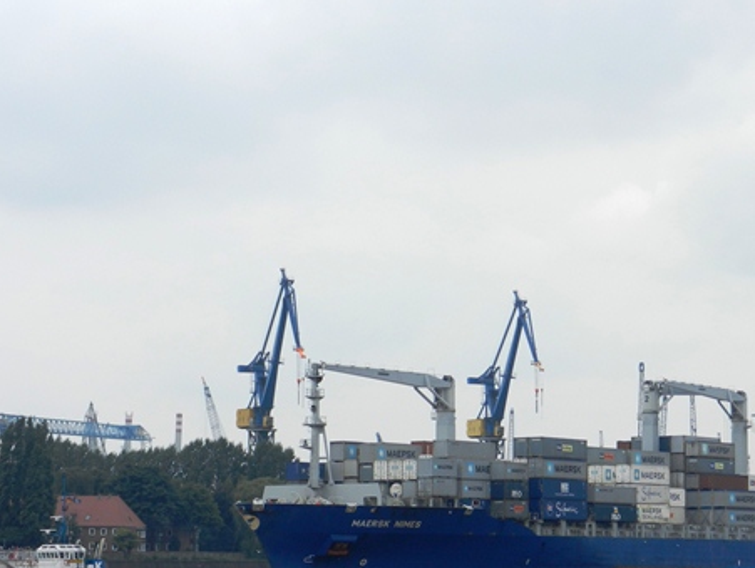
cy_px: 332
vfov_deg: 11.5
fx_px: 2816
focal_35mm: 129
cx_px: 501
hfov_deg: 15.2
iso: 160
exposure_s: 1/400
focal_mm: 16.3
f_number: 4.9
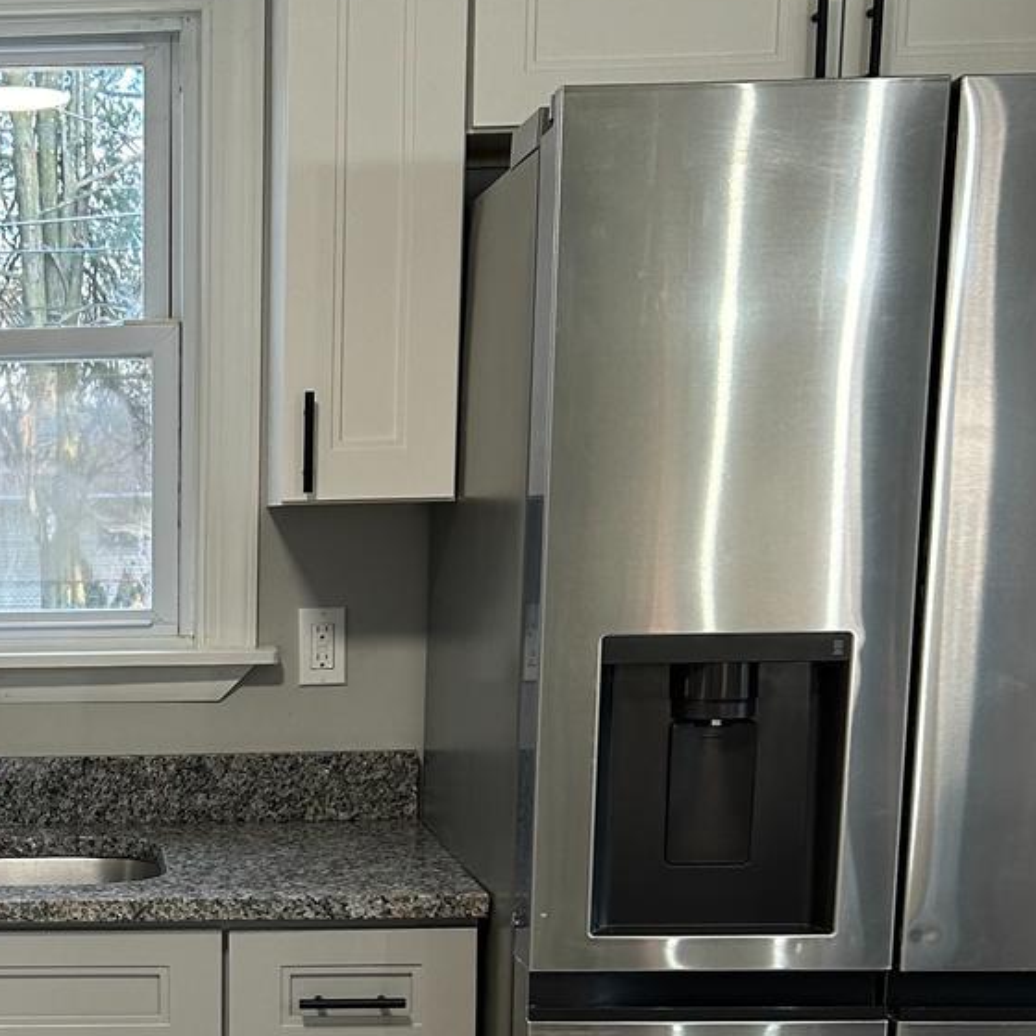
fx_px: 2133
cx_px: 7
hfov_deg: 25.9
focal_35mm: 63
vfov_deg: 26.4
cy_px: 919
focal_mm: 5.7
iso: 125
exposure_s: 1/120
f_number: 1.5
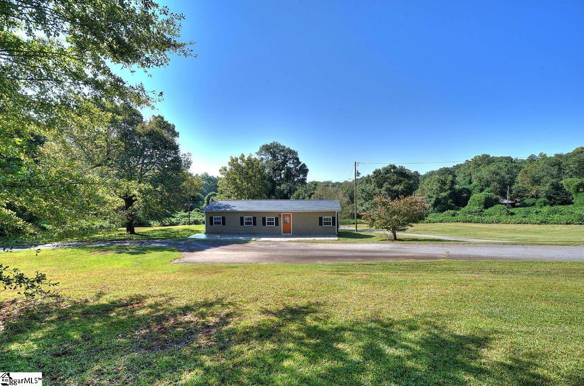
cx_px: 292
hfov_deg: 96.9
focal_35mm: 16
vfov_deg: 73.5
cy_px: 193
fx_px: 259
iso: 400
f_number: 11
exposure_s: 1/320
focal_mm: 16
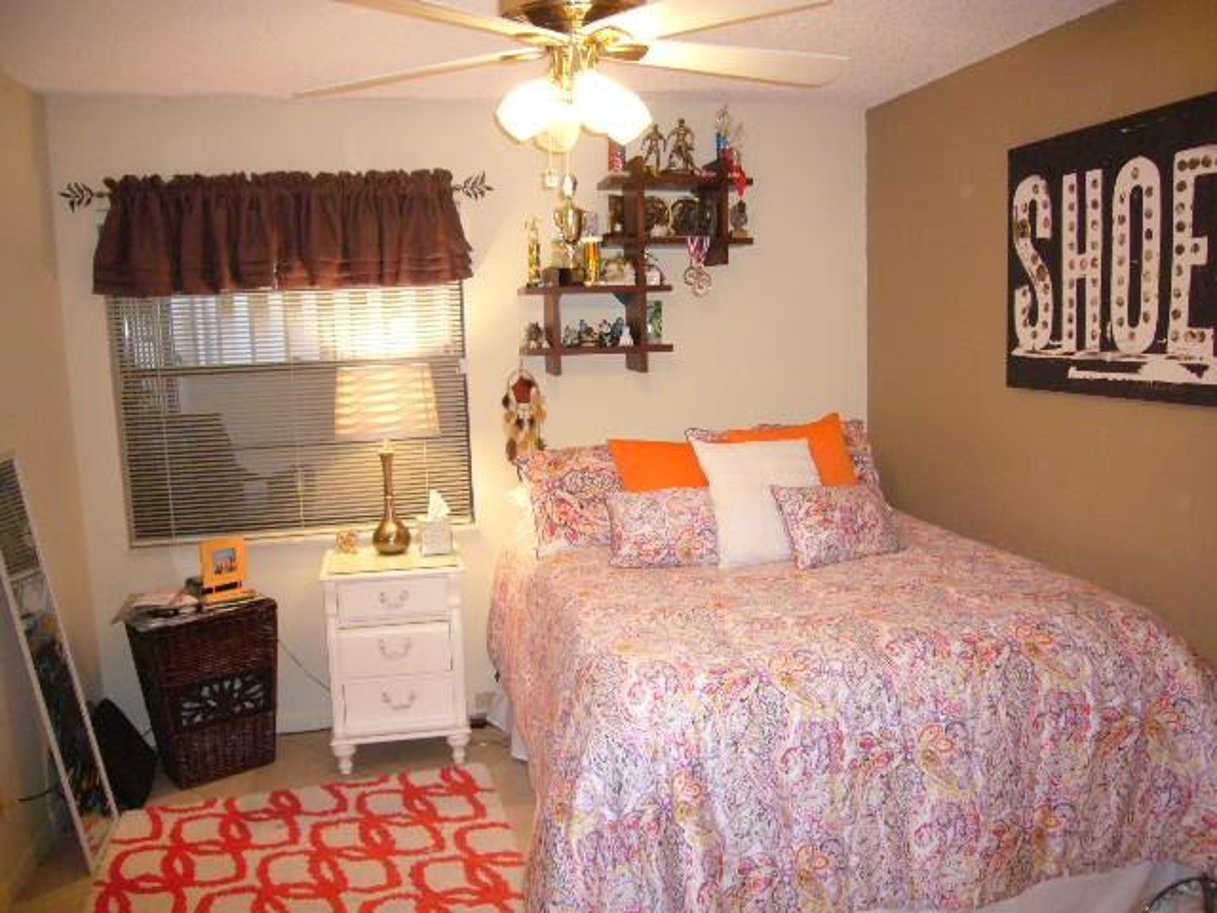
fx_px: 984
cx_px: 608
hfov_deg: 63.4
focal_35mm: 28
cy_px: 456
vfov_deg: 49.7
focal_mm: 4.6
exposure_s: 1/30
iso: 200
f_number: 2.8
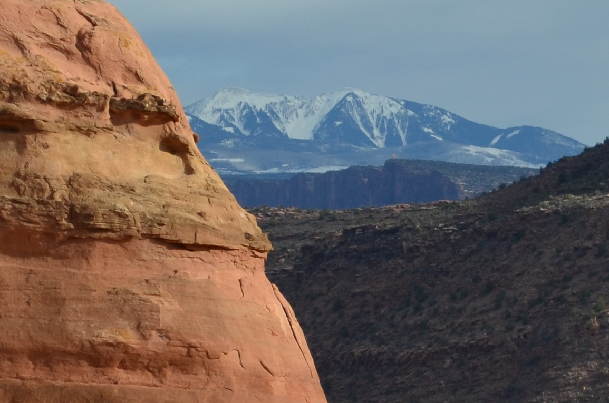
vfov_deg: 3.9
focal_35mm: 352
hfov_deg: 5.7
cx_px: -613
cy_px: 277
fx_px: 5945
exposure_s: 1/320
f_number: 10
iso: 200
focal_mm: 55
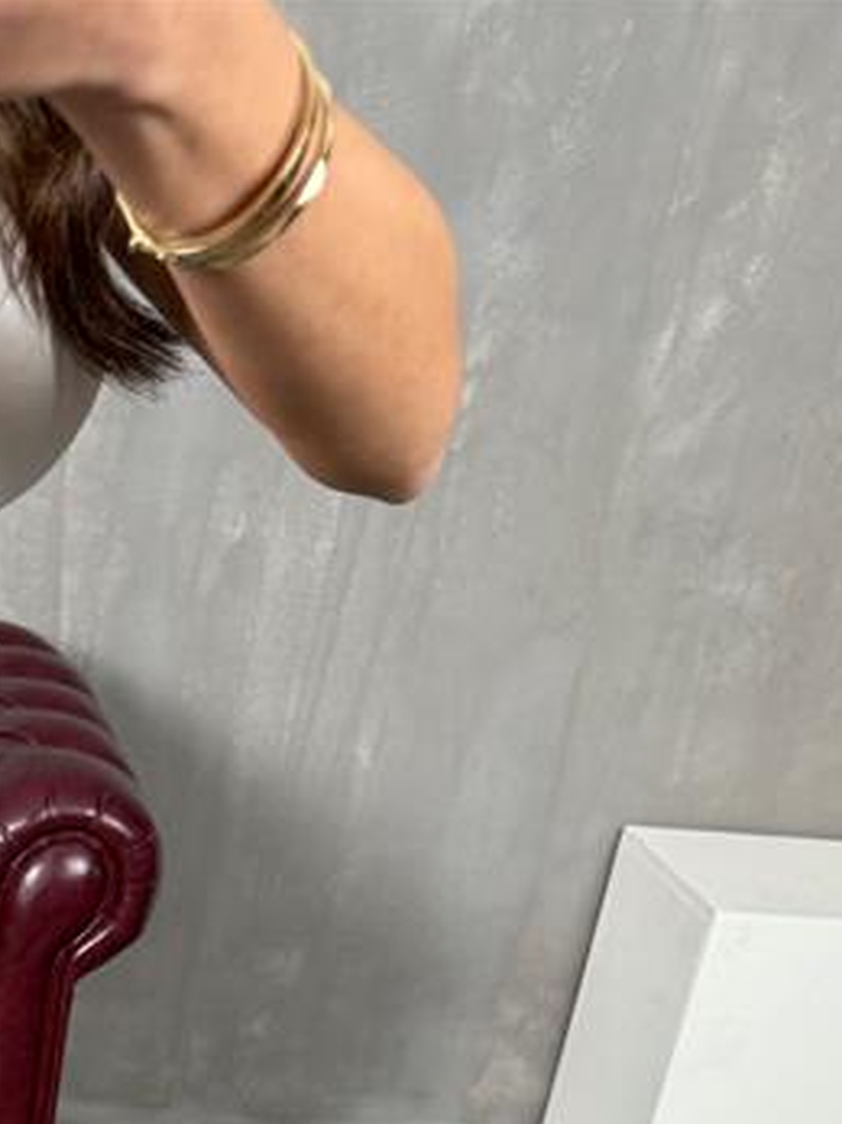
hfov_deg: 21.0
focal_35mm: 65
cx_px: -180
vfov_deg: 25.2
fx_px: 2109
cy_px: 1516
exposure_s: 1/121
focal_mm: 6.76
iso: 160
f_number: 1.78
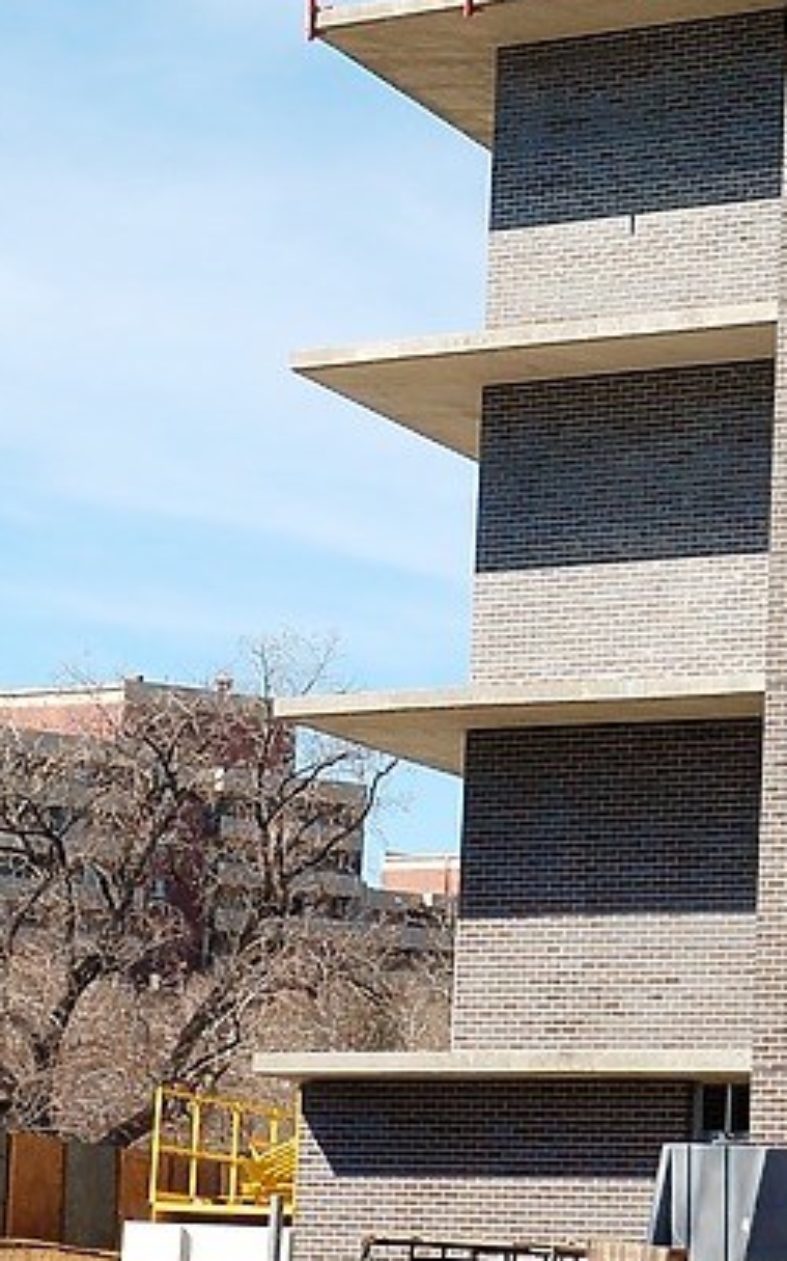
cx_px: 658
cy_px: -31
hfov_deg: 6.9
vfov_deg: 10.9
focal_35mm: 190
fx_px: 6523
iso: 220
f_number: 10
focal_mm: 56
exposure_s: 1/250
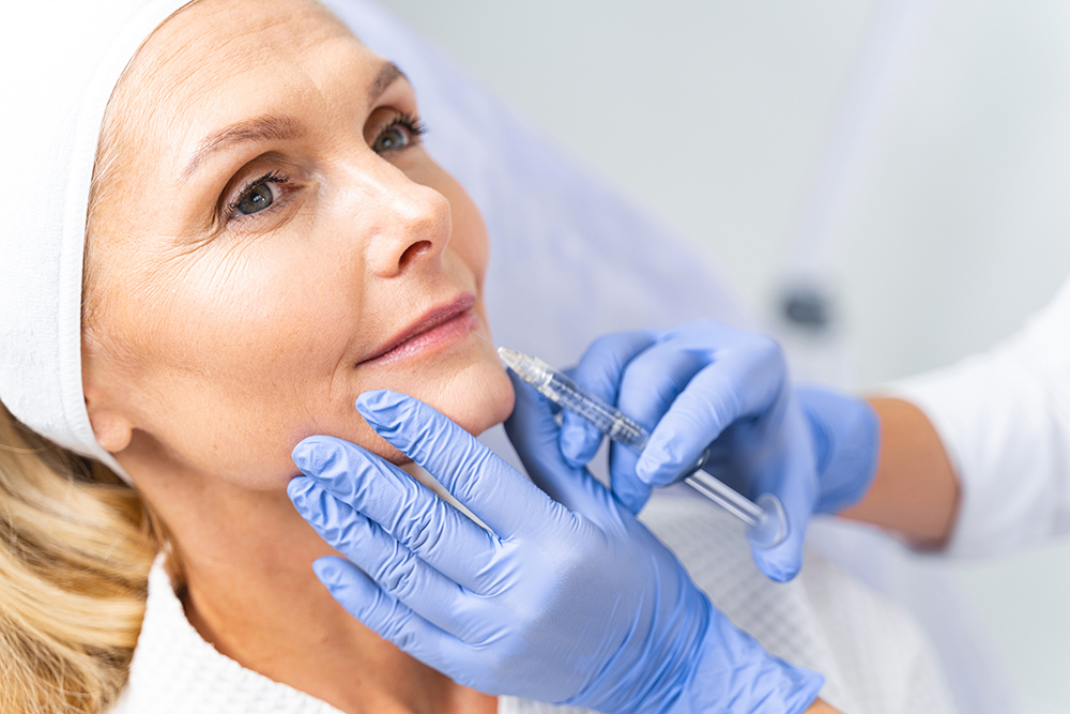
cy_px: 357
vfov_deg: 21.2
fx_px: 1902
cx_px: 535
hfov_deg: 31.4
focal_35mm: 64
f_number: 2.8
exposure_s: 1/160
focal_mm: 64
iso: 400
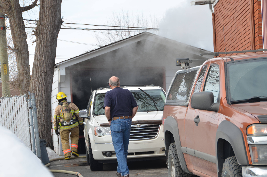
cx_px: 134
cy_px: 88
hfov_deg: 17.1
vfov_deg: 11.4
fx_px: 888
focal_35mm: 120
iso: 160
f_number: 8
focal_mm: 80
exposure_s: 1/250
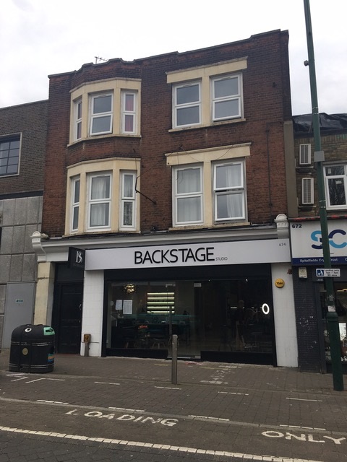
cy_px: 231
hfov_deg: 48.2
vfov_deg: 61.7
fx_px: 388
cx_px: 174
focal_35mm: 29
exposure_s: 1/223
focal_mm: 4.15
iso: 25
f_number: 2.2
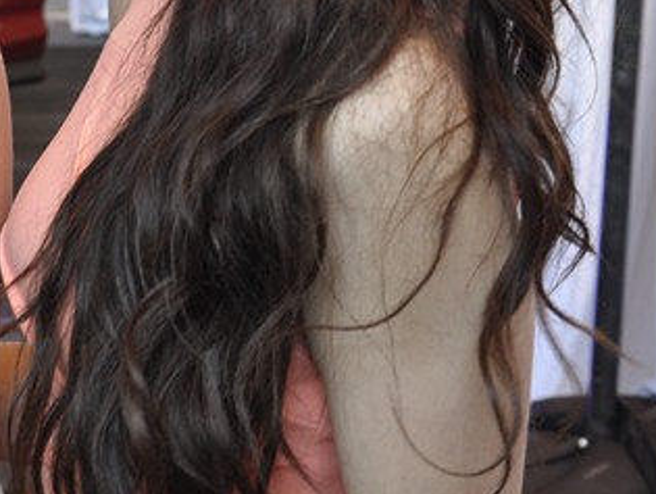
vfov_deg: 10.8
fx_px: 2599
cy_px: 38
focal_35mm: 137
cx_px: -77
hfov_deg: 14.1
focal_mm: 30
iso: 400
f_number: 5
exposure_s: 1/20
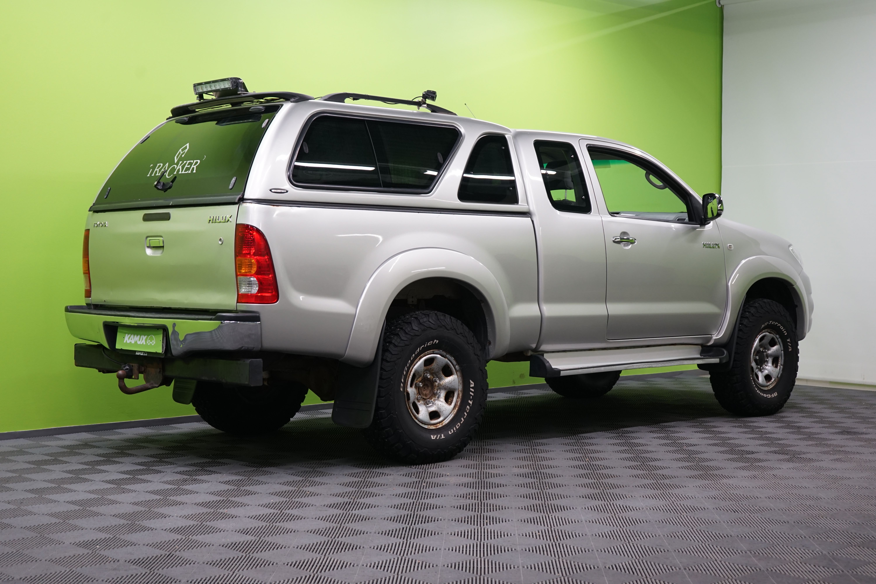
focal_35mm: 54
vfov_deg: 25.1
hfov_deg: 36.9
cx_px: 438
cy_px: 292
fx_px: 1314
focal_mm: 54
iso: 800
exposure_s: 1/50
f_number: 5.6
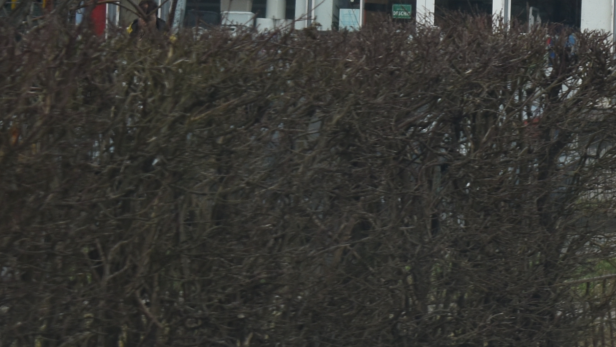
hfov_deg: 7.9
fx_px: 4394
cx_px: 810
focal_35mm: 269
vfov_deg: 4.5
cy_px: -95
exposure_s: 1/250
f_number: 8
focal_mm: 52
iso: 180
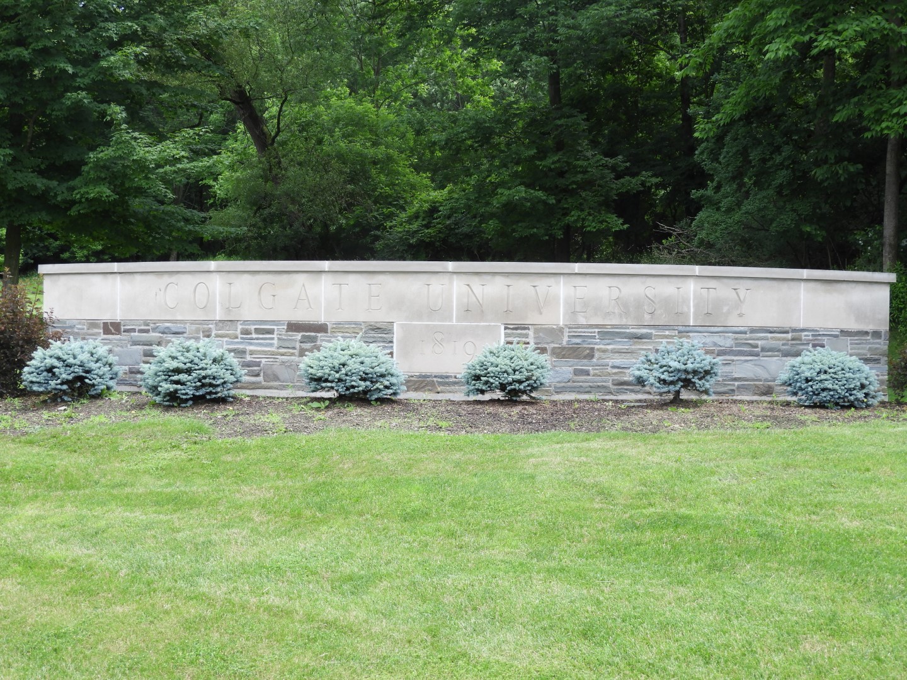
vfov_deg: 29.1
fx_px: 1310
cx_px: 454
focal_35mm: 50
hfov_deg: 38.2
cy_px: 340
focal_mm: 9
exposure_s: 1/160
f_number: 4
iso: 100
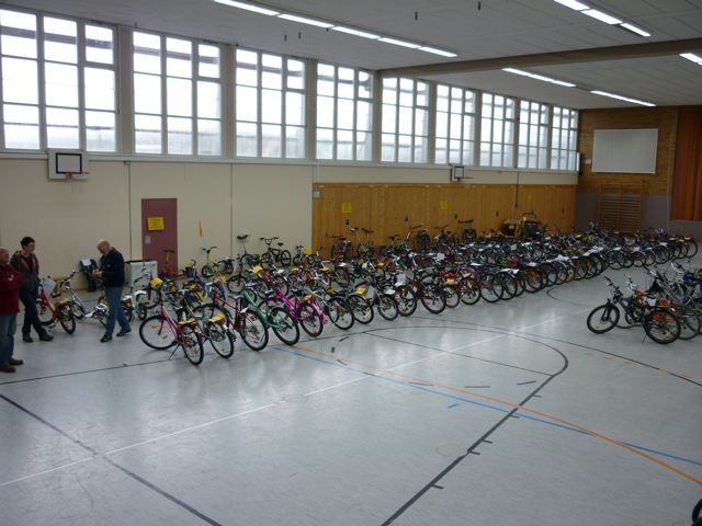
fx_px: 669
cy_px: 263
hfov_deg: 55.4
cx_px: 351
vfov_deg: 42.9
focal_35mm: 33
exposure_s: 1/30
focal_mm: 5.5
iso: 80
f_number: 2.8
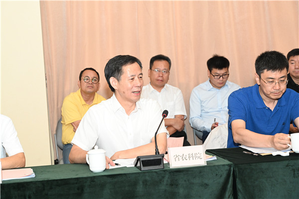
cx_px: 150
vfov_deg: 19.5
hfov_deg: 28.8
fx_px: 581
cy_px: 100
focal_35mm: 70
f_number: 6.3
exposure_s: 1/160
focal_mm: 70
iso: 2000
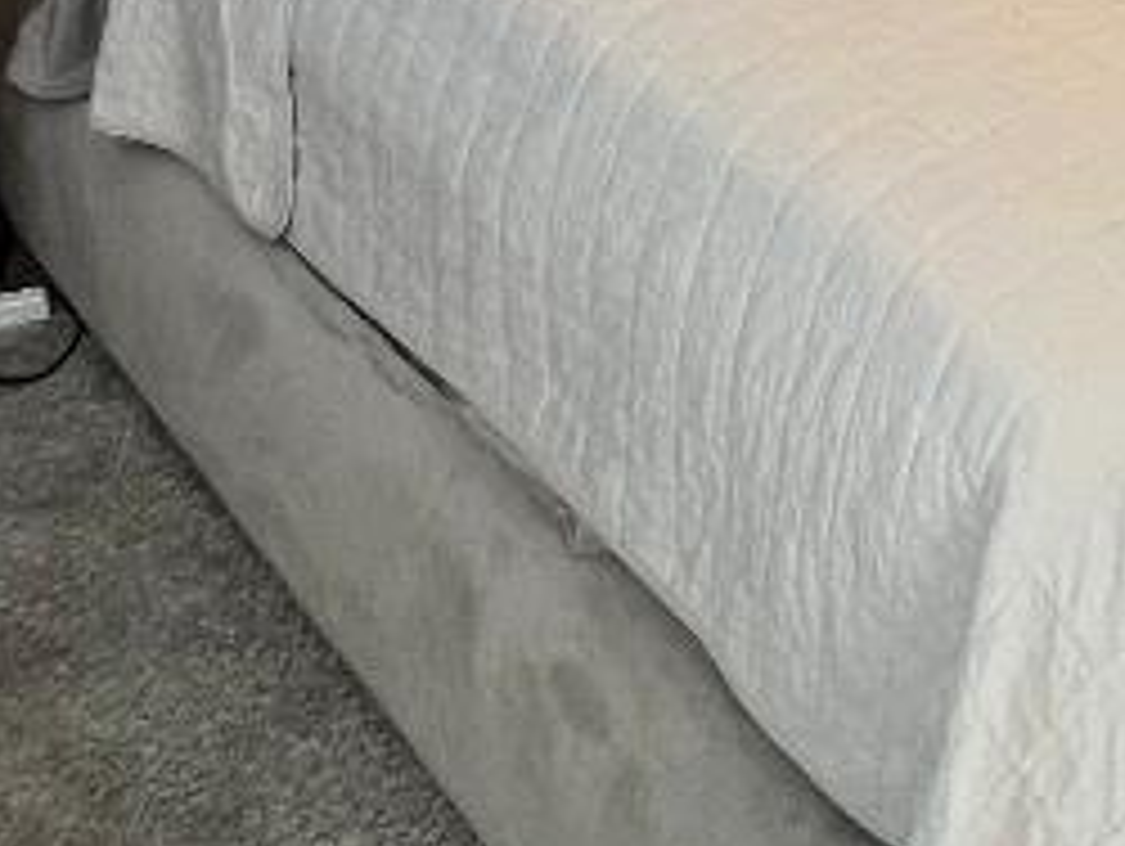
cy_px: -956
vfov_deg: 14.7
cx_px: 981
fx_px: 2537
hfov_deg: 24.4
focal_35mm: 78
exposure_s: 1/60
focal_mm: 1.57
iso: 200
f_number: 1.8
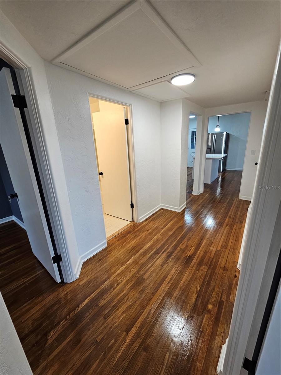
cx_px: 140
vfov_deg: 106.2
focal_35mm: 13
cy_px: 188
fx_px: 141
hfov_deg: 89.9
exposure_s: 1/60
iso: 125
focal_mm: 2.2
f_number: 2.2
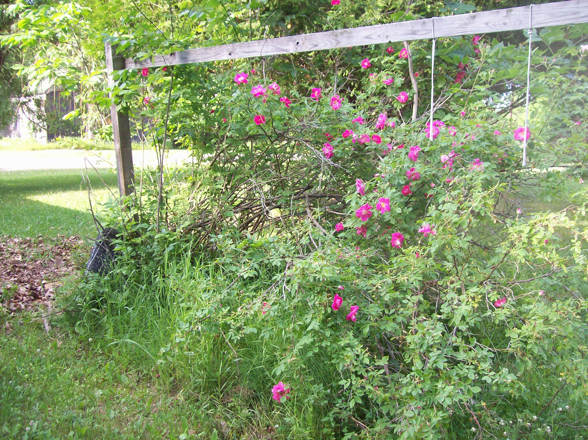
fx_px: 611
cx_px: 294
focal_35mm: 36
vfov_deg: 39.6
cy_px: 220
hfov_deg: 51.4
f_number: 2.7
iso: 80
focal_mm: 6
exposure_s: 1/117
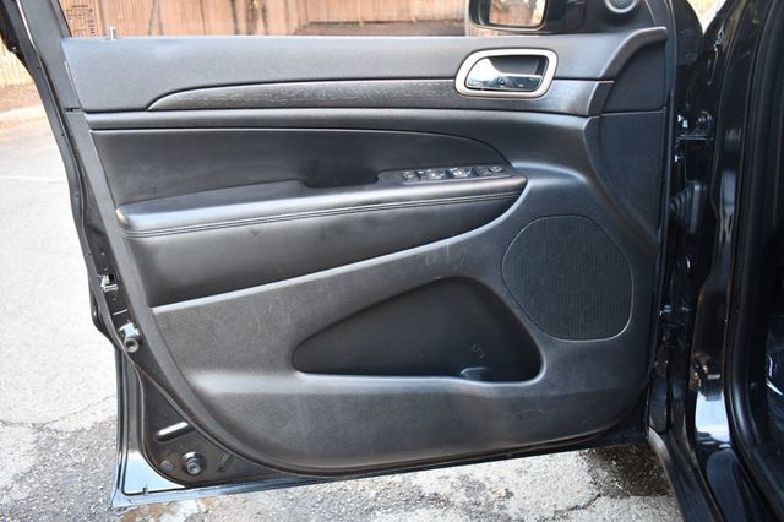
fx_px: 653
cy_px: 261
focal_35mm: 30
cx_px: 392
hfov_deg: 62.0
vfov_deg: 43.6
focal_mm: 20
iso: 1400
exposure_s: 1/125
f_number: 3.8
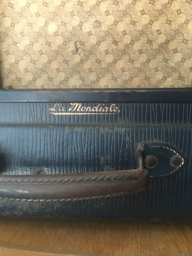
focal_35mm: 29
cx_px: 96
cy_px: 128
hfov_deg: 48.2
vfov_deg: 61.7
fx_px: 214
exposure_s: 1/17
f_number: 2.2
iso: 250
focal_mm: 4.15
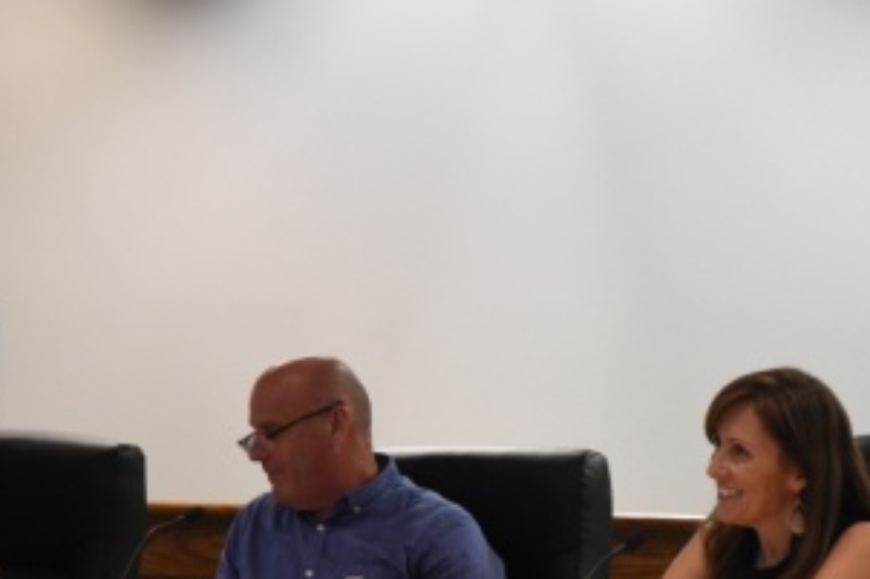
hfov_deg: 11.3
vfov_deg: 7.6
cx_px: 712
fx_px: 4372
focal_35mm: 181
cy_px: 481
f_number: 4.5
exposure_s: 1/100
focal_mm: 70
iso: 1600
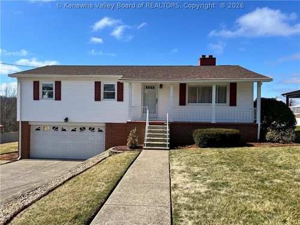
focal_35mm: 26
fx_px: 225
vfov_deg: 53.1
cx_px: 150
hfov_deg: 67.3
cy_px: 112
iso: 50
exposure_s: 1/3571
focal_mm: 5.7
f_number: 1.5
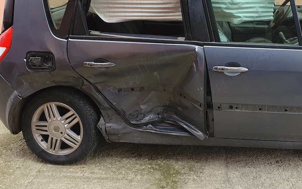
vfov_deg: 32.7
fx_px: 321
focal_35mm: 39
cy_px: 74
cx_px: 198
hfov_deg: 49.6
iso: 64
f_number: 2.4
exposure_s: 1/100
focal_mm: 4.32
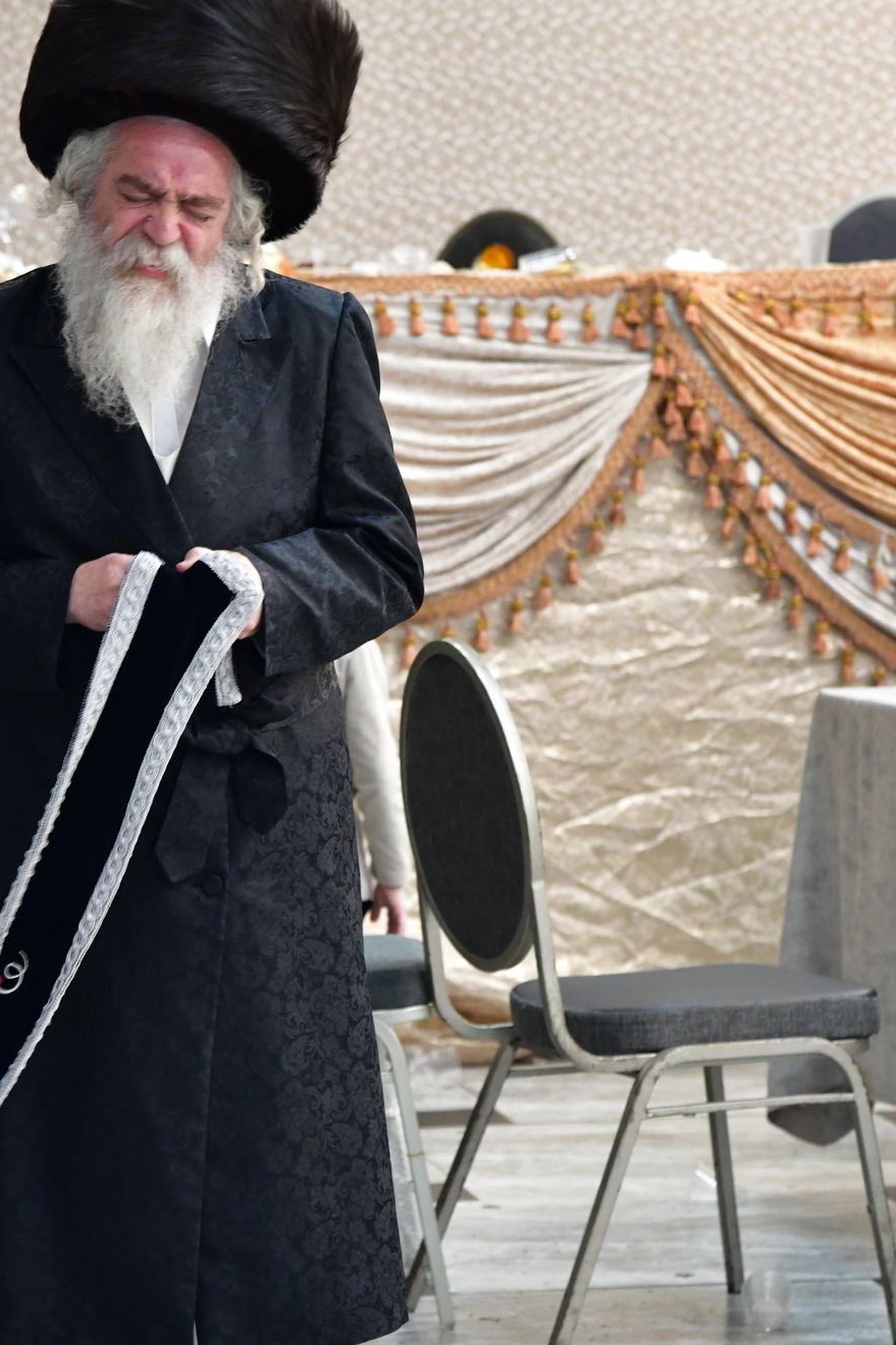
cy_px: 668
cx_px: 255
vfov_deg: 13.2
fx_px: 5825
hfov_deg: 8.8
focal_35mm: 156
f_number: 5.6
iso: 3200
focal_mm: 98
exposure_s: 1/100
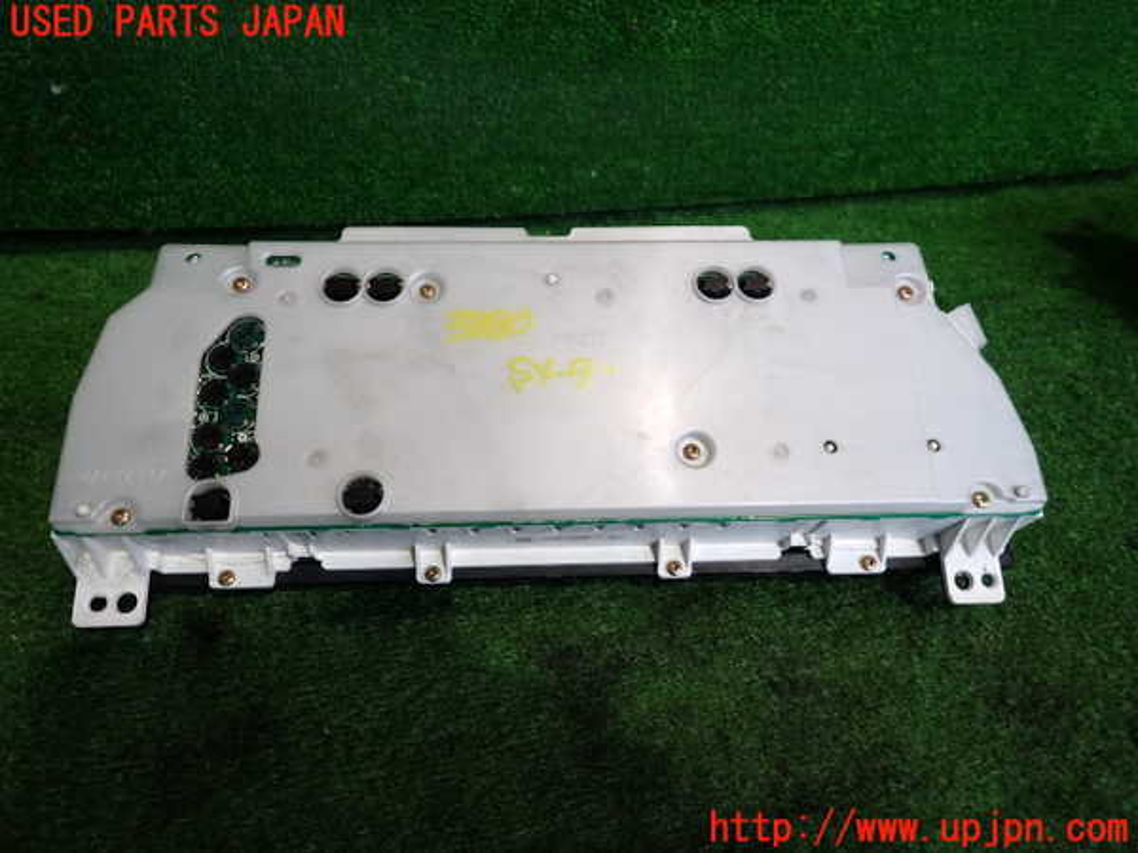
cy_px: 426
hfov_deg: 69.4
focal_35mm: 25
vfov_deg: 54.9
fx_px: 822
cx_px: 569
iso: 200
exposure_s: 1/80
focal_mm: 4.5
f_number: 2
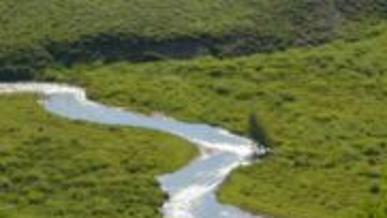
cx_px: -86
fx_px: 2926
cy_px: 320
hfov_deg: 7.5
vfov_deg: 4.2
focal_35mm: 285
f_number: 16
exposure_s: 1/125
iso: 100
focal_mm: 48
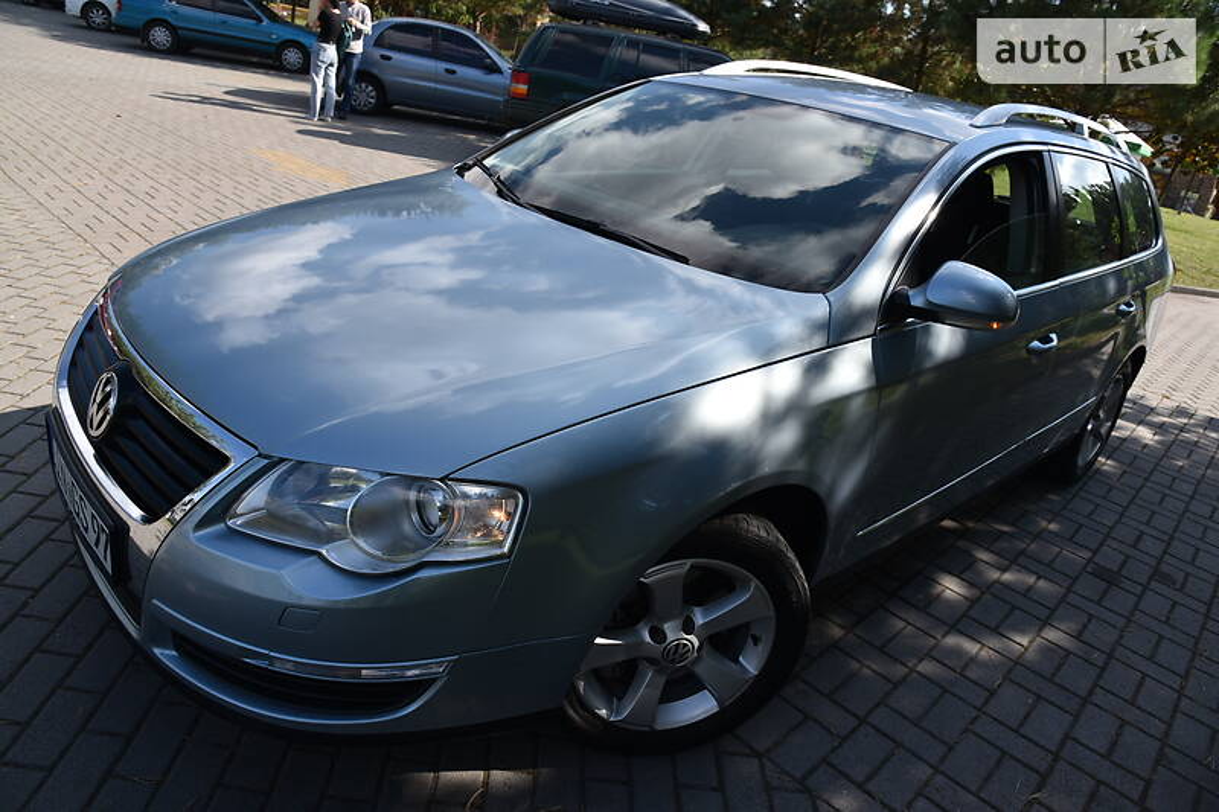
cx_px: 610
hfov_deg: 73.8
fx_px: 812
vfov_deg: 53.1
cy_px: 406
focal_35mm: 24
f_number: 9
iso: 200
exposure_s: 1/320
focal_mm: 24
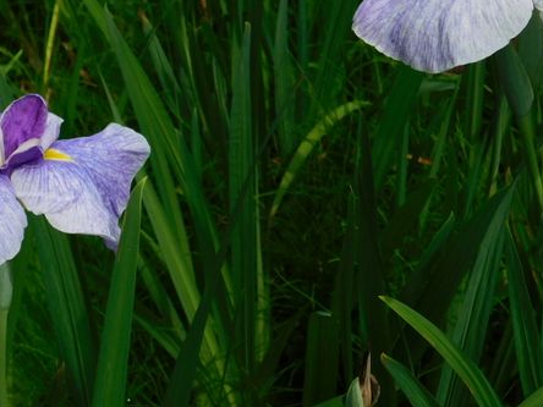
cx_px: 274
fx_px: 2008
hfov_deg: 15.4
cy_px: 110
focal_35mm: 128
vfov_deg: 11.6
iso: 125
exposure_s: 1/800
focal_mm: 12.6
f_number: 4.3
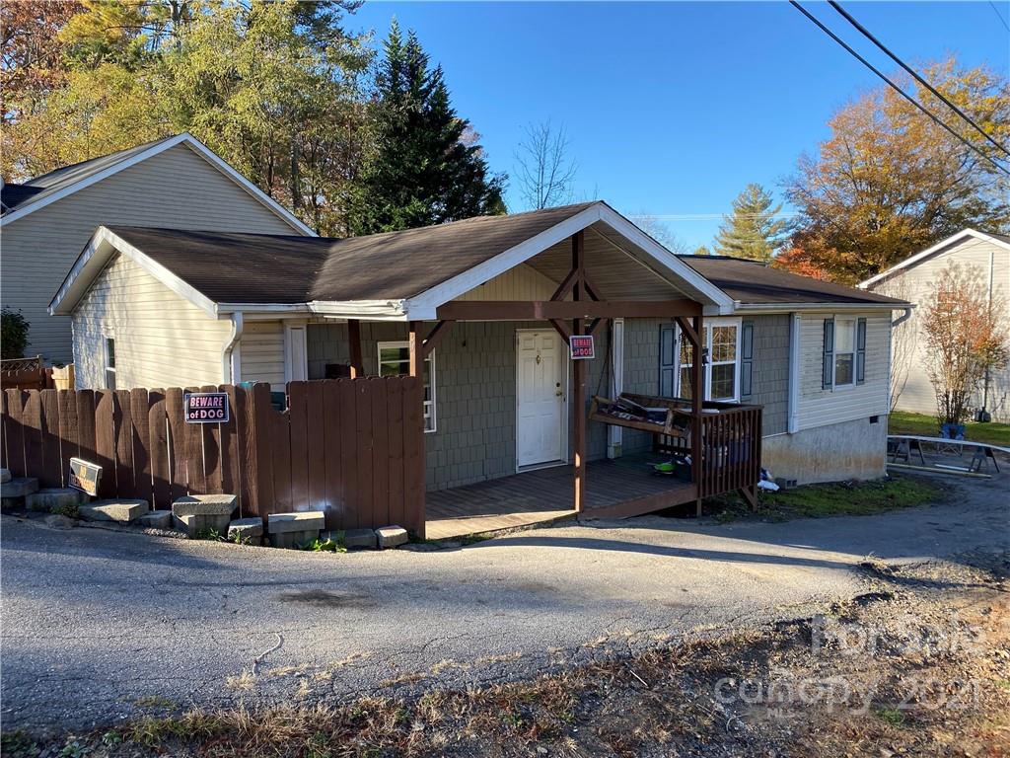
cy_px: 379
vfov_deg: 53.1
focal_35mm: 26
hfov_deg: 67.3
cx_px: 505
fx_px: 759
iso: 32
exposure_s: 1/702
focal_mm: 4.25
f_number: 1.8
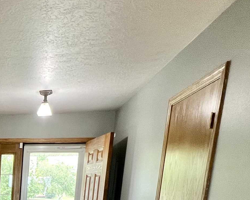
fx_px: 311
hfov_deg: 34.2
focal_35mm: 42
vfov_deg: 29.8
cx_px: -58
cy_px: 247
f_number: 1.8
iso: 160
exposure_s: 1/60
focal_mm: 1.57
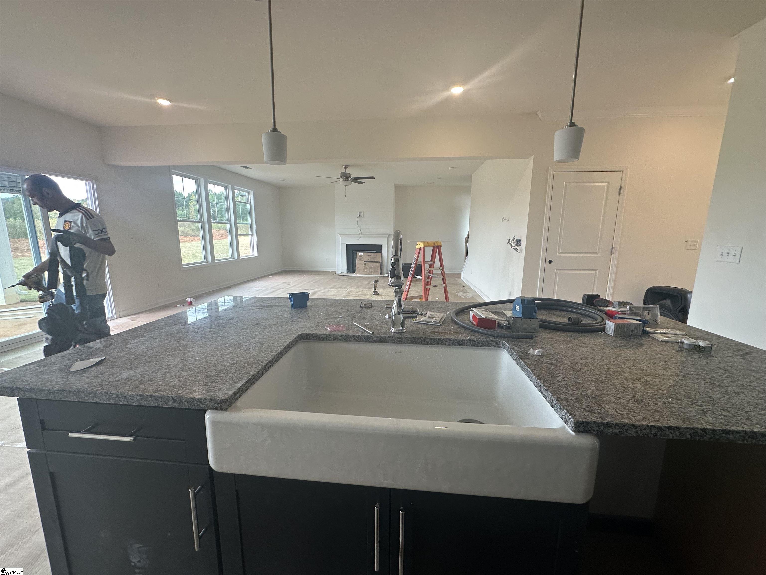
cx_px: 383
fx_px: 310
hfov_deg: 102.1
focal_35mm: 14
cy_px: 288
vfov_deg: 85.7
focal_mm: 2.22
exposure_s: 1/120
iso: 100
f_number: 2.2
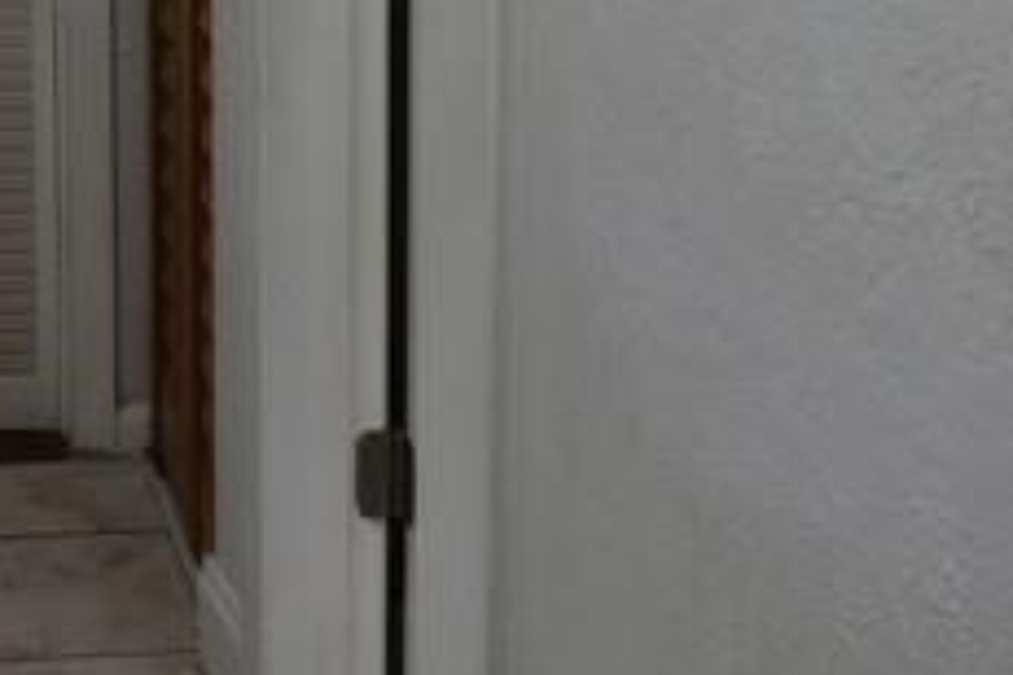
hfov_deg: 22.0
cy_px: -123
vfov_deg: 15.1
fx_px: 2459
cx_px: -114
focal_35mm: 87
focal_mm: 21
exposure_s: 1/125
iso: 400
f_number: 5.6
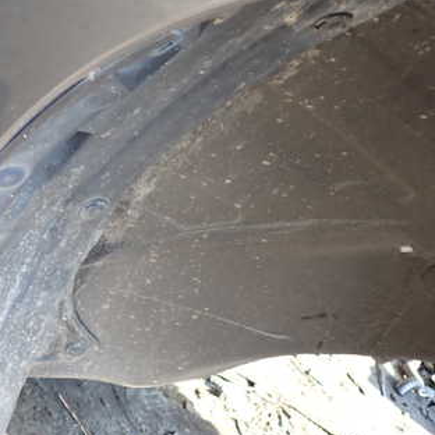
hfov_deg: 33.1
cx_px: 139
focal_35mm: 51
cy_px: 176
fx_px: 725
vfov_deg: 33.3
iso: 125
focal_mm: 5.4
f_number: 2.3
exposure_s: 1/60
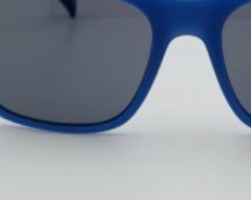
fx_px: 386
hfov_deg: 35.4
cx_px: 181
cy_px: 56
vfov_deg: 28.8
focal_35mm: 52
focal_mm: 5.23
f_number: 1.8
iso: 40
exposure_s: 1/1141
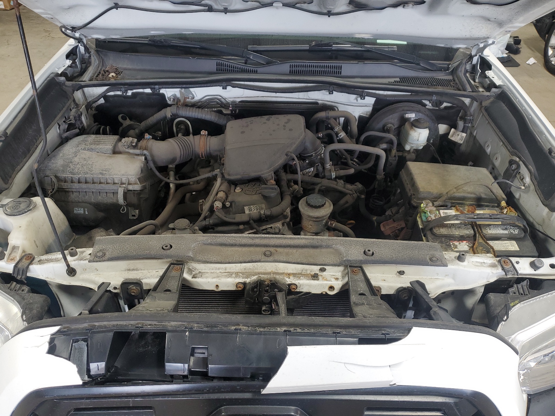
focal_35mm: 26
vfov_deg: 53.1
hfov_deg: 67.3
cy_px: 208
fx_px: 417
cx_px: 278
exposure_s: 1/60.2
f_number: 1.5
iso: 52
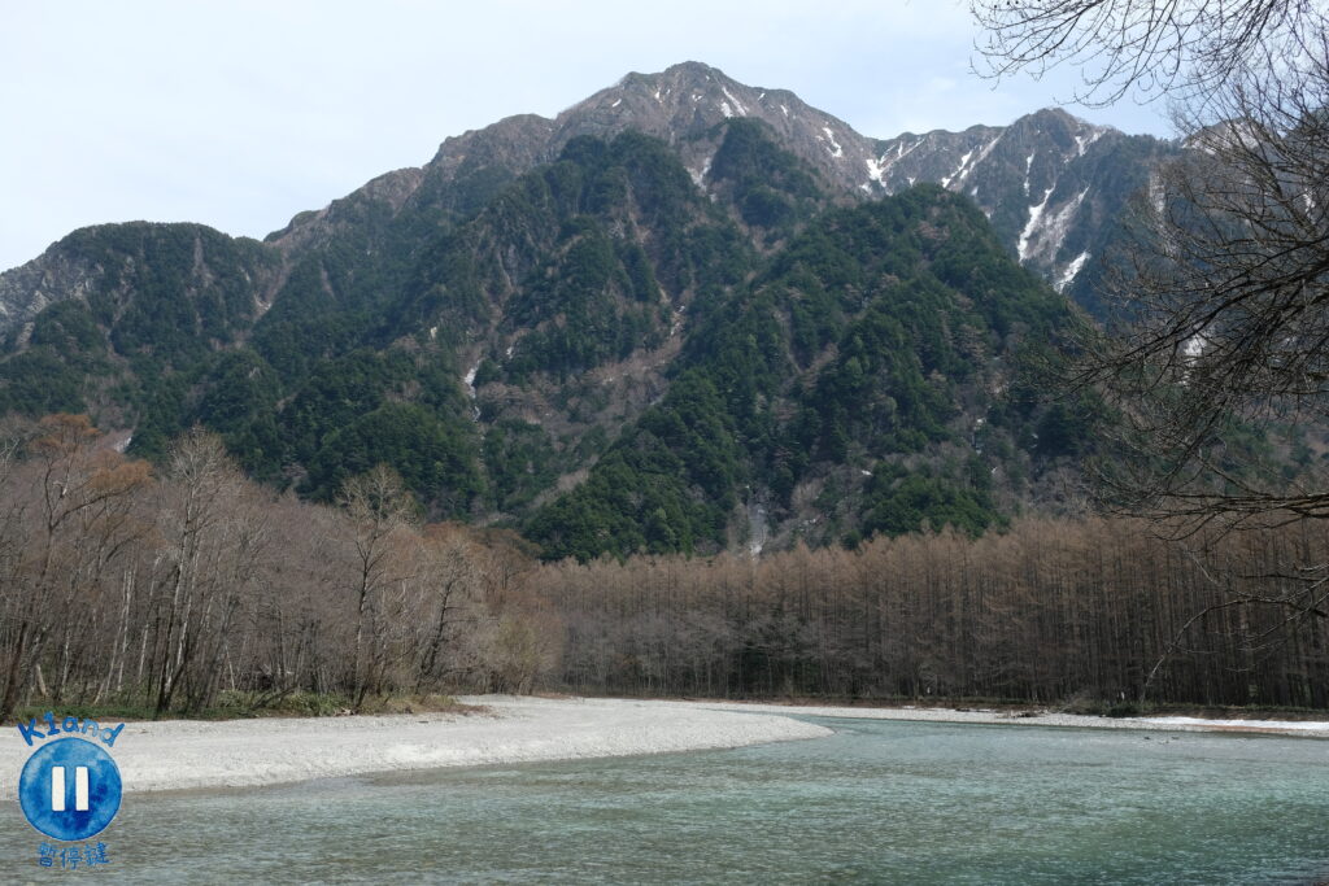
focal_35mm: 35
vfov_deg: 37.9
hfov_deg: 54.4
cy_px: 443
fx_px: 1292
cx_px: 664
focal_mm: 23.3
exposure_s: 1/250
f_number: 10
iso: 320
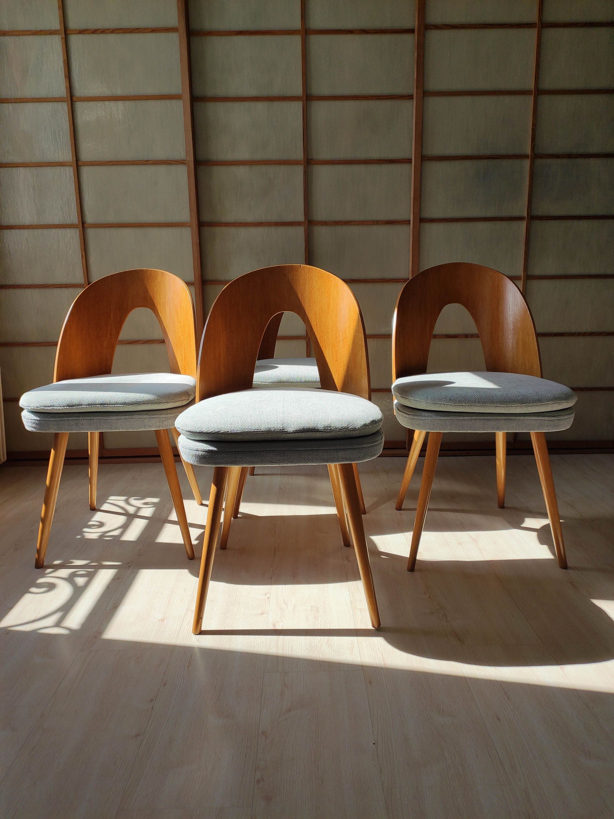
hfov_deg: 54.9
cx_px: 307
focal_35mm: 25
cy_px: 410
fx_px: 591
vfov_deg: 69.4
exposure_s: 1/1411
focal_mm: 4.74
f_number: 1.79
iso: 112
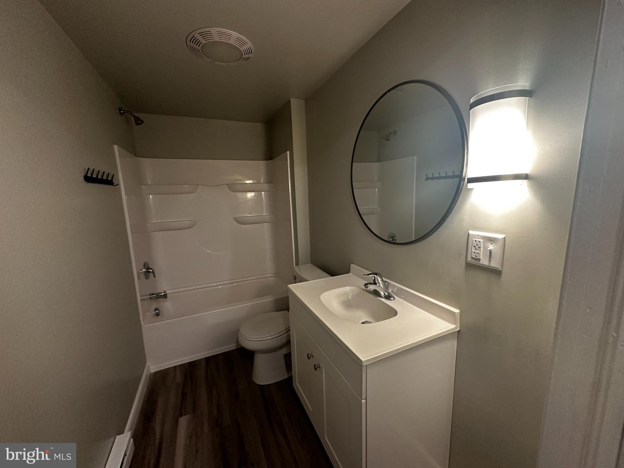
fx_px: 252
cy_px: 234
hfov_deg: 102.1
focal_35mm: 14
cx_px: 312
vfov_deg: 85.7
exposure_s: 1/60
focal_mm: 2.22
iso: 250
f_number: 2.2
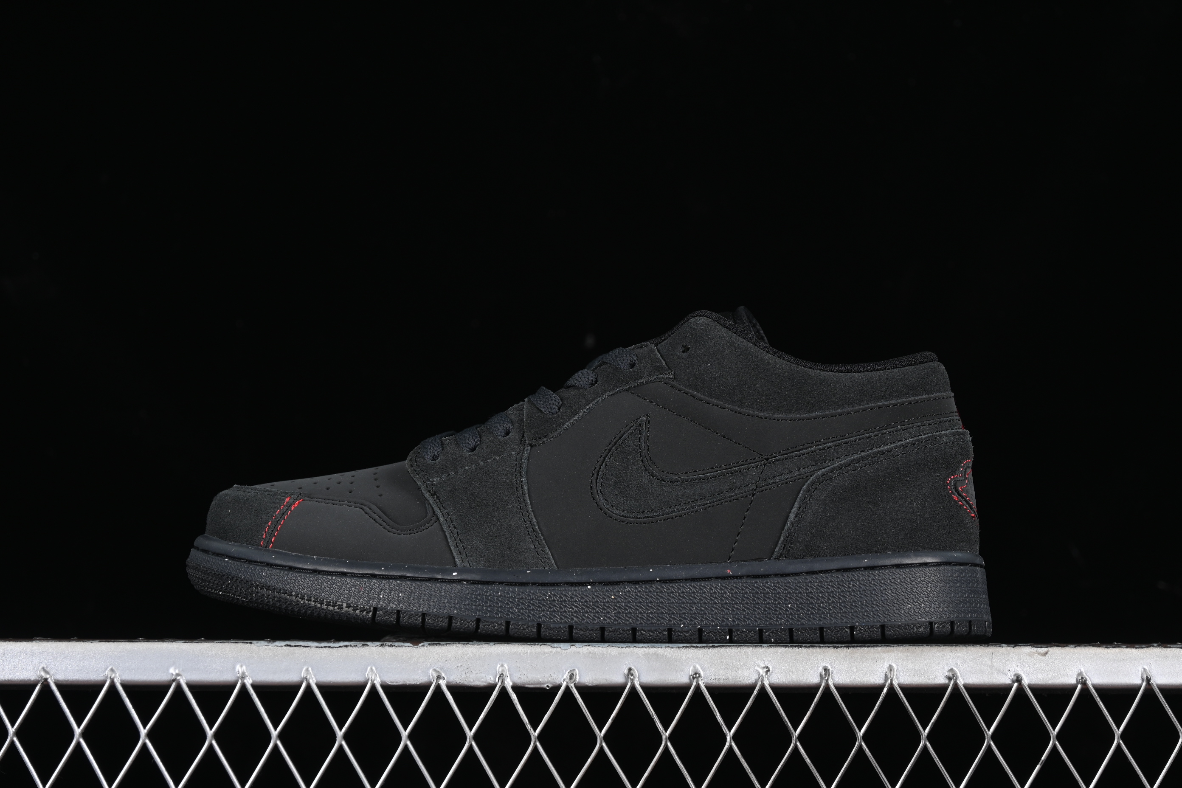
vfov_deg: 18.2
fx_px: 2462
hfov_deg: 27.0
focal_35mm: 75
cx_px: 591
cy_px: 394
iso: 160
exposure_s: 1/60
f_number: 6.3
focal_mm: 50
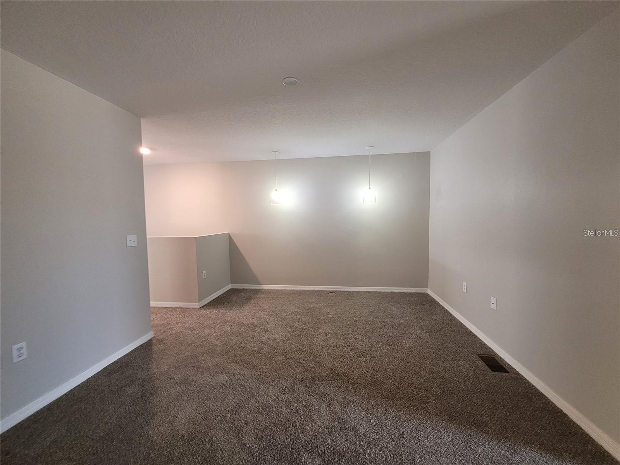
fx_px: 233
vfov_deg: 89.9
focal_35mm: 13
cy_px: 232
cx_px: 310
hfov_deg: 106.2
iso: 320
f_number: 2.2
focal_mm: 1.74
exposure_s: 1/30
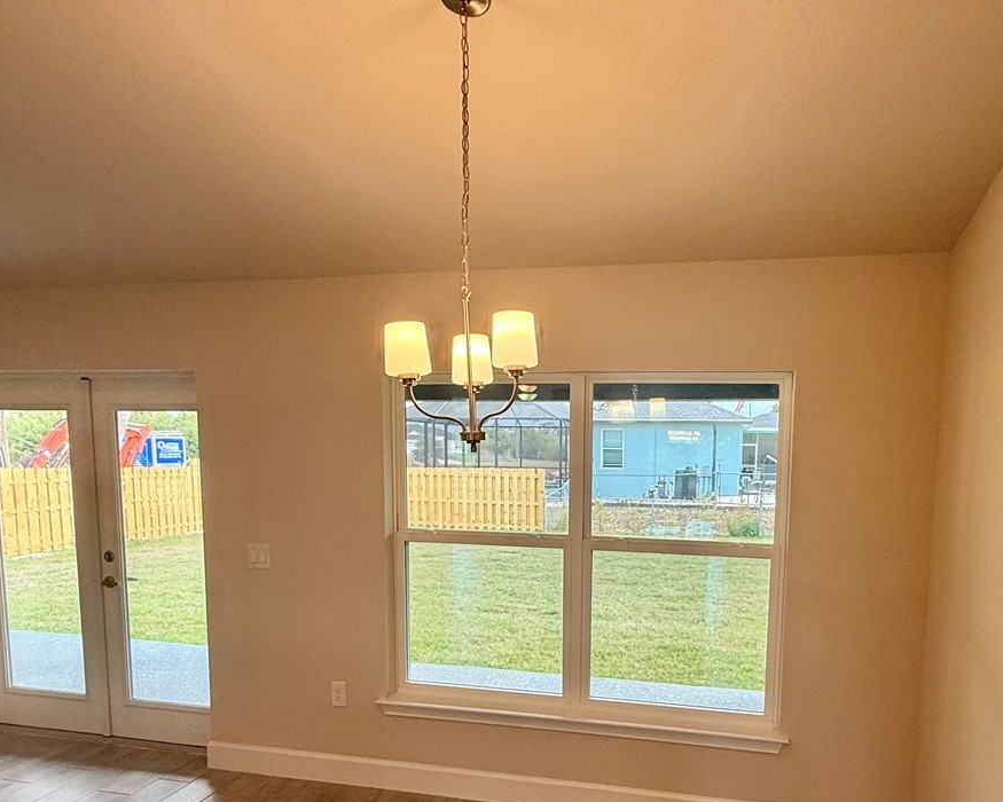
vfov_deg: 55.7
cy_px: 532
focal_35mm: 25
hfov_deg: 67.7
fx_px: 742
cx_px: 581
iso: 80
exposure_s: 1/120
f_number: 2.2
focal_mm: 2.22
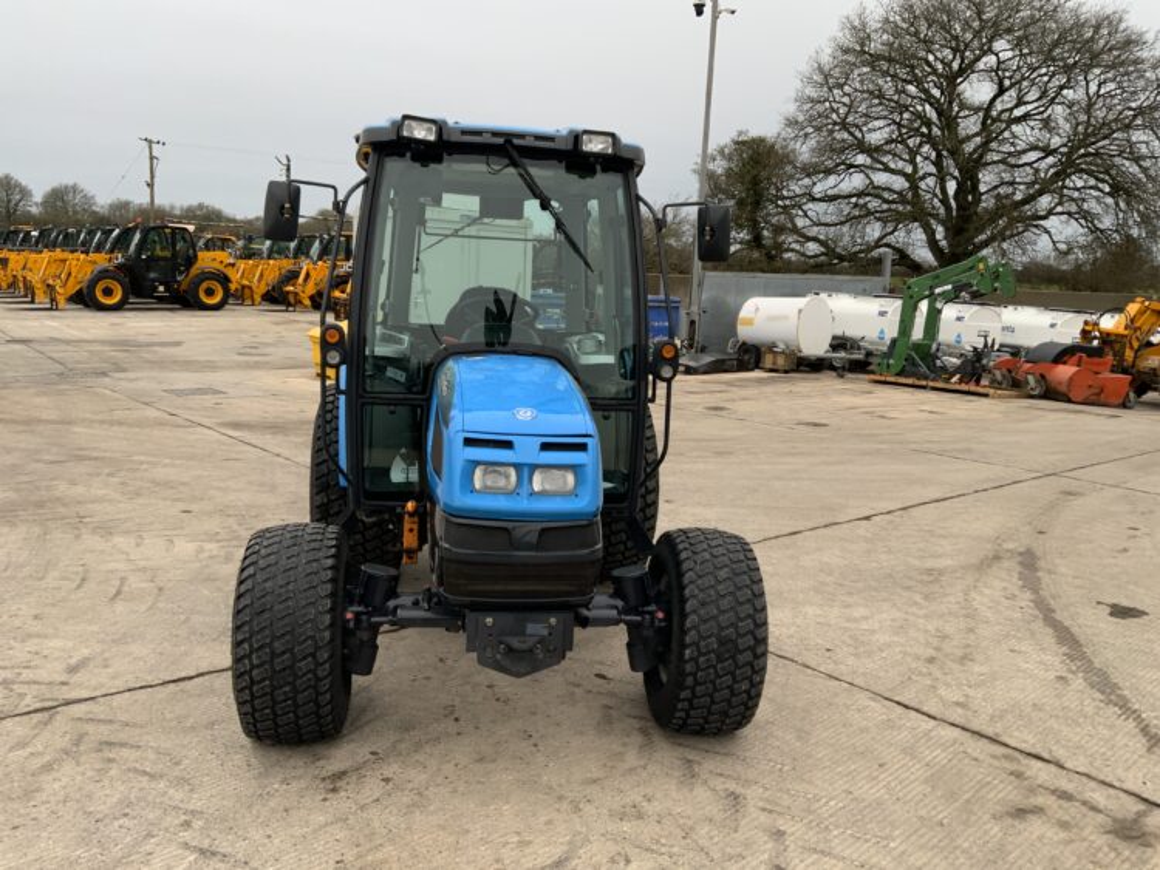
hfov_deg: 61.6
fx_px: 972
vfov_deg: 48.3
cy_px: 435
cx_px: 580
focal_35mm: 29
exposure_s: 1/122
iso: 32
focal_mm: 3
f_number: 1.8
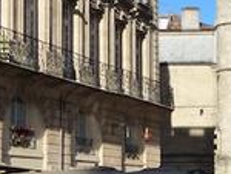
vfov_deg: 11.3
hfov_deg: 14.1
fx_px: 882
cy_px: 112
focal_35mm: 132
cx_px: 325
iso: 250
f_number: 4
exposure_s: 1/1000
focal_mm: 5.4
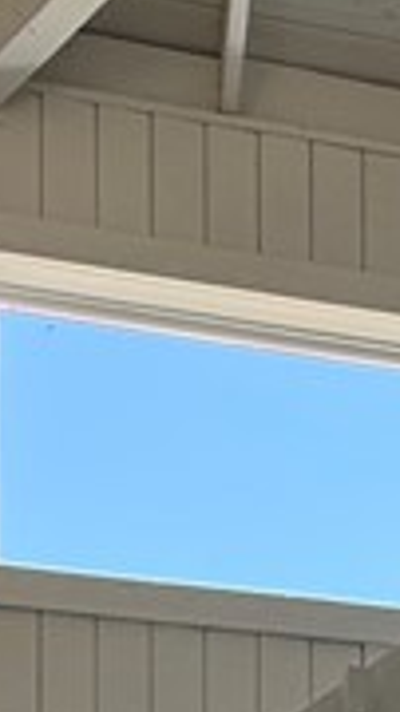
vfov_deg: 17.4
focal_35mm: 87
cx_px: 412
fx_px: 1644
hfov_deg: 13.7
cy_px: 1432
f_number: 2.2
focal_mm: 2.22
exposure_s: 1/210
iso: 64
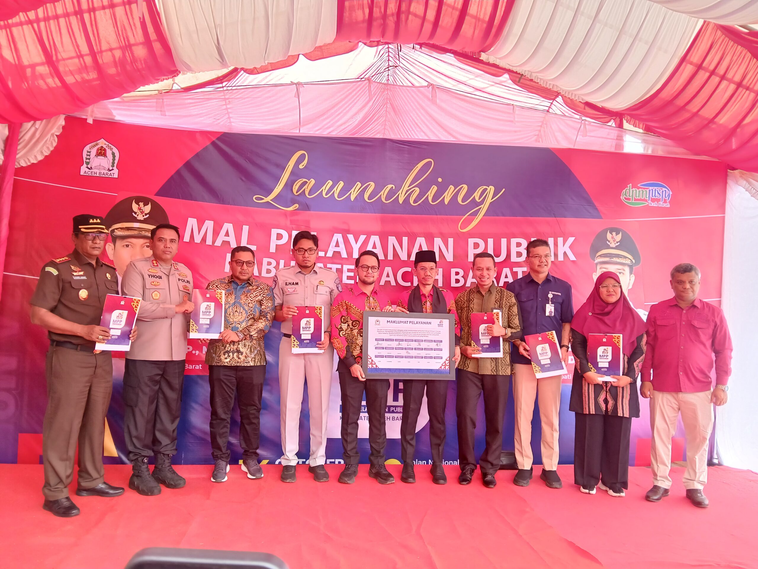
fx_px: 569
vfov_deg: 53.1
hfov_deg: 67.3
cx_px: 379
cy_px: 284
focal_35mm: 26
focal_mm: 3.98
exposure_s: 1/50
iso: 100
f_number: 1.8
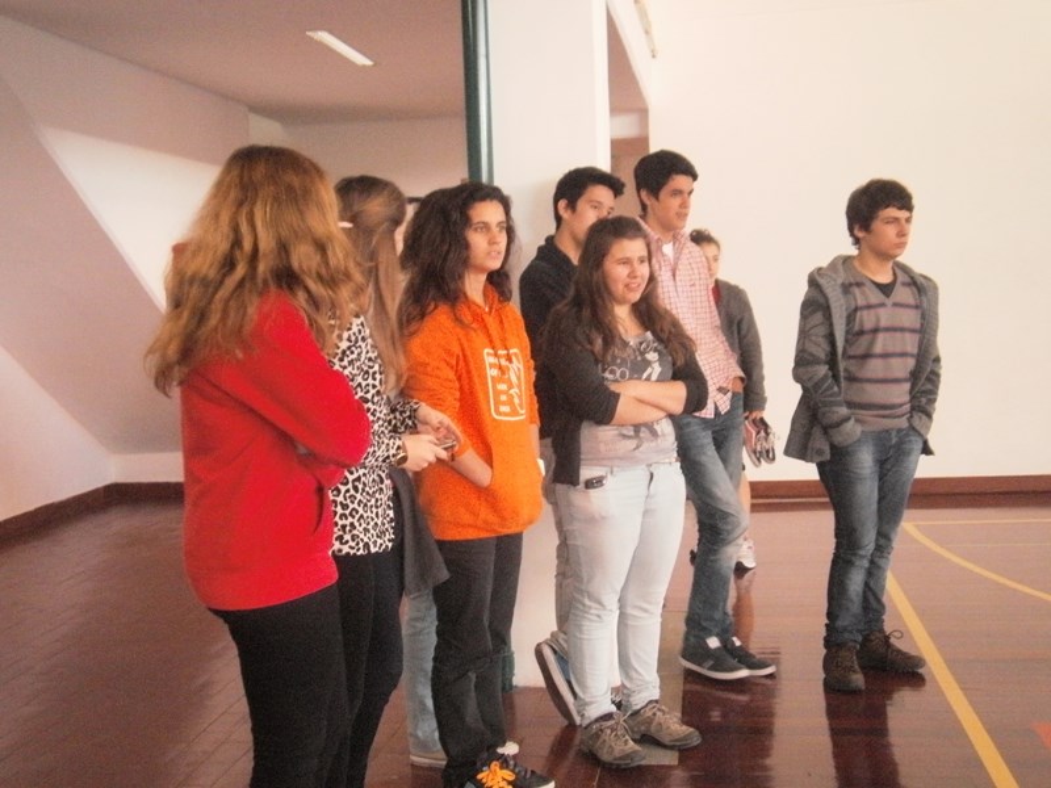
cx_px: 526
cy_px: 394
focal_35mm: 51
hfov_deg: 37.5
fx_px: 1548
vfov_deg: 28.6
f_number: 3.8
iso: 800
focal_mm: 9.05
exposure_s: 1/60
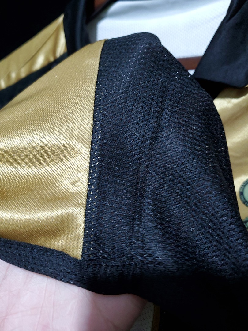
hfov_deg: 53.1
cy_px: 166
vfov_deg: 67.3
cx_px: 124
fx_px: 248
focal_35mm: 26
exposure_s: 1/20
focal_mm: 4.3
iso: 200
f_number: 1.5
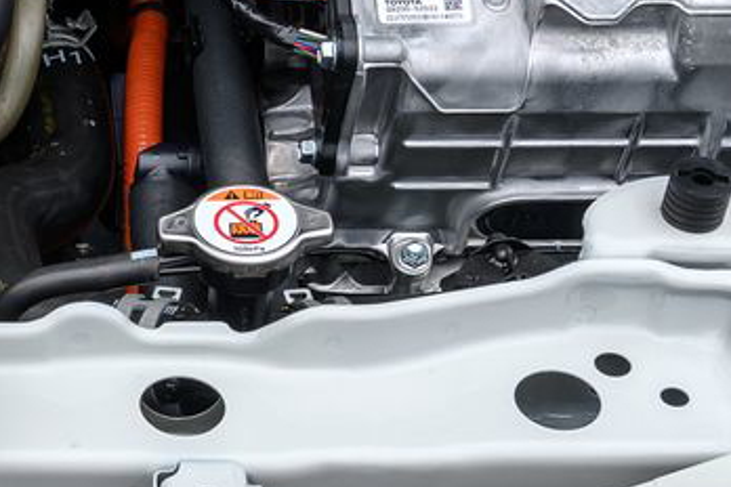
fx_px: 3249
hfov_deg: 12.5
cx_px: -210
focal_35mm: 160
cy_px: 344
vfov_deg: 8.6
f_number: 8
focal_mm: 29
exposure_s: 1/10
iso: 64
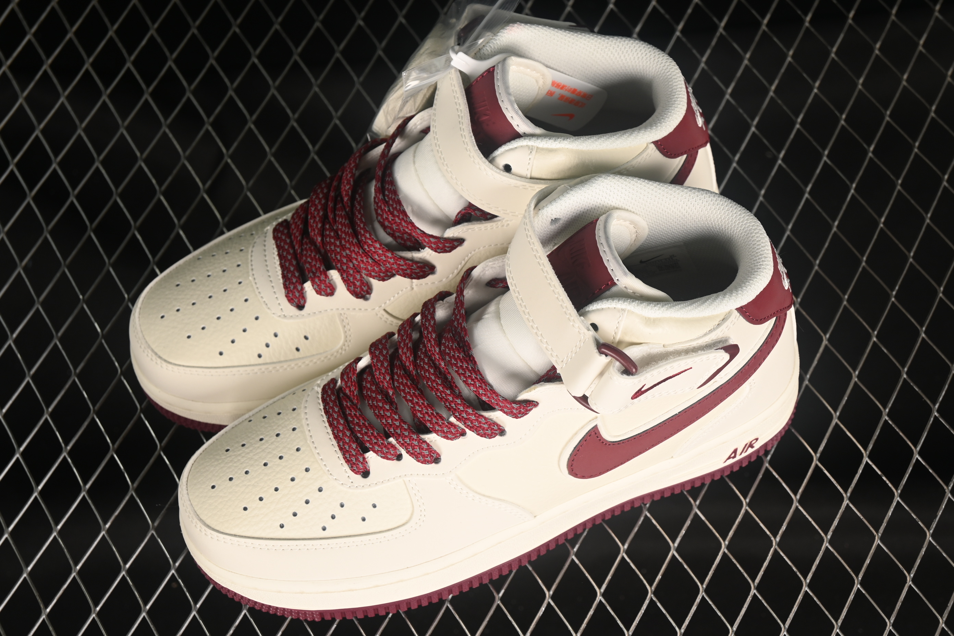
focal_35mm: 75
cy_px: 318
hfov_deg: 27.0
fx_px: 1987
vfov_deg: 18.2
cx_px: 477
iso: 160
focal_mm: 50
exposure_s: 1/80
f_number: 7.1
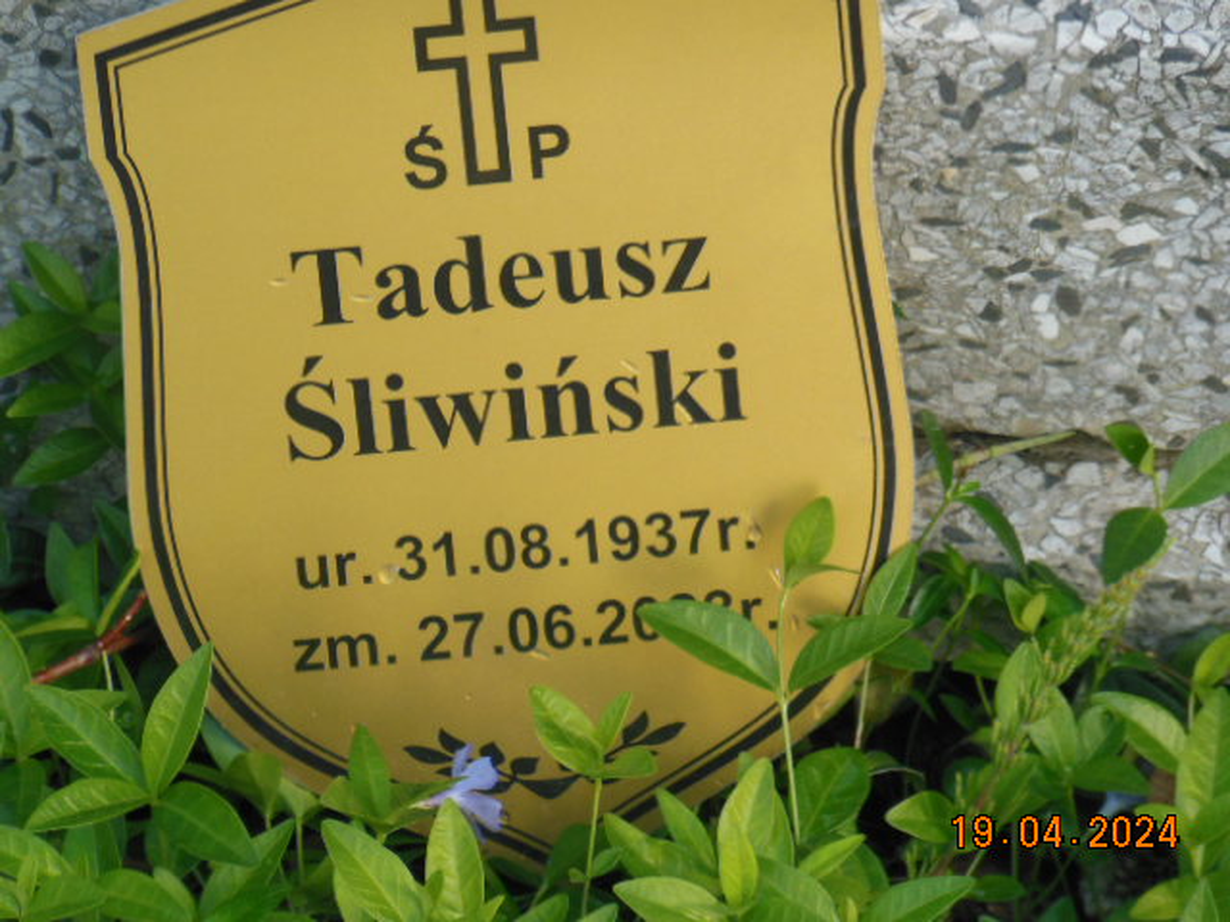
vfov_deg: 7.8
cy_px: 461
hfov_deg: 10.4
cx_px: 615
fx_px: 6787
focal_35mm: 191
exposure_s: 1/250
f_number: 5.6
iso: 320
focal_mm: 34
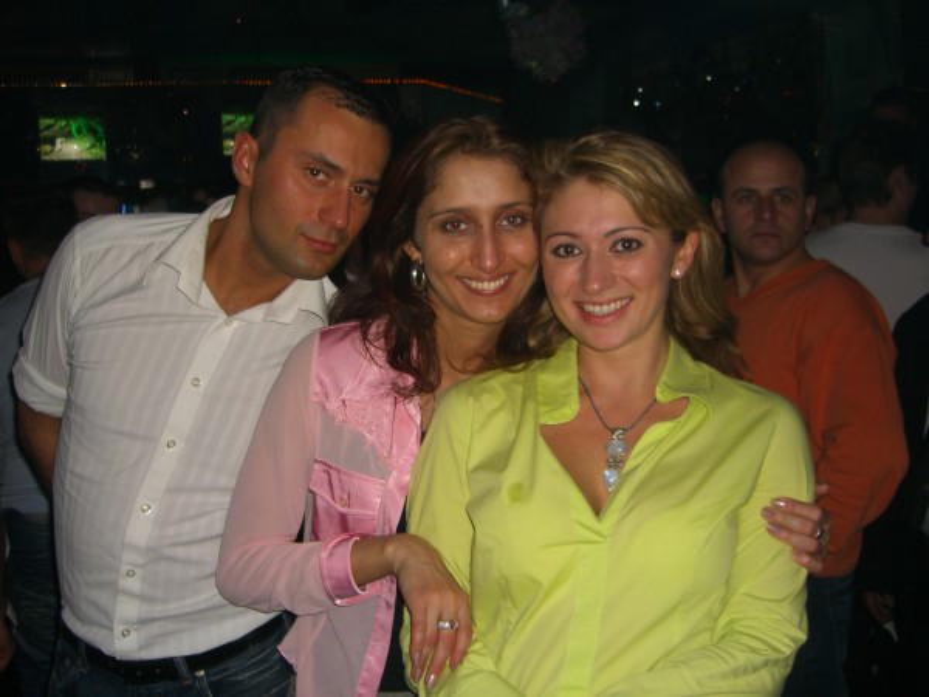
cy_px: 348
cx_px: 464
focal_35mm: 38
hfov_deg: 49.0
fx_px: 1020
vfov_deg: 37.7
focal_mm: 7.9
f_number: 2.8
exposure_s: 1/60
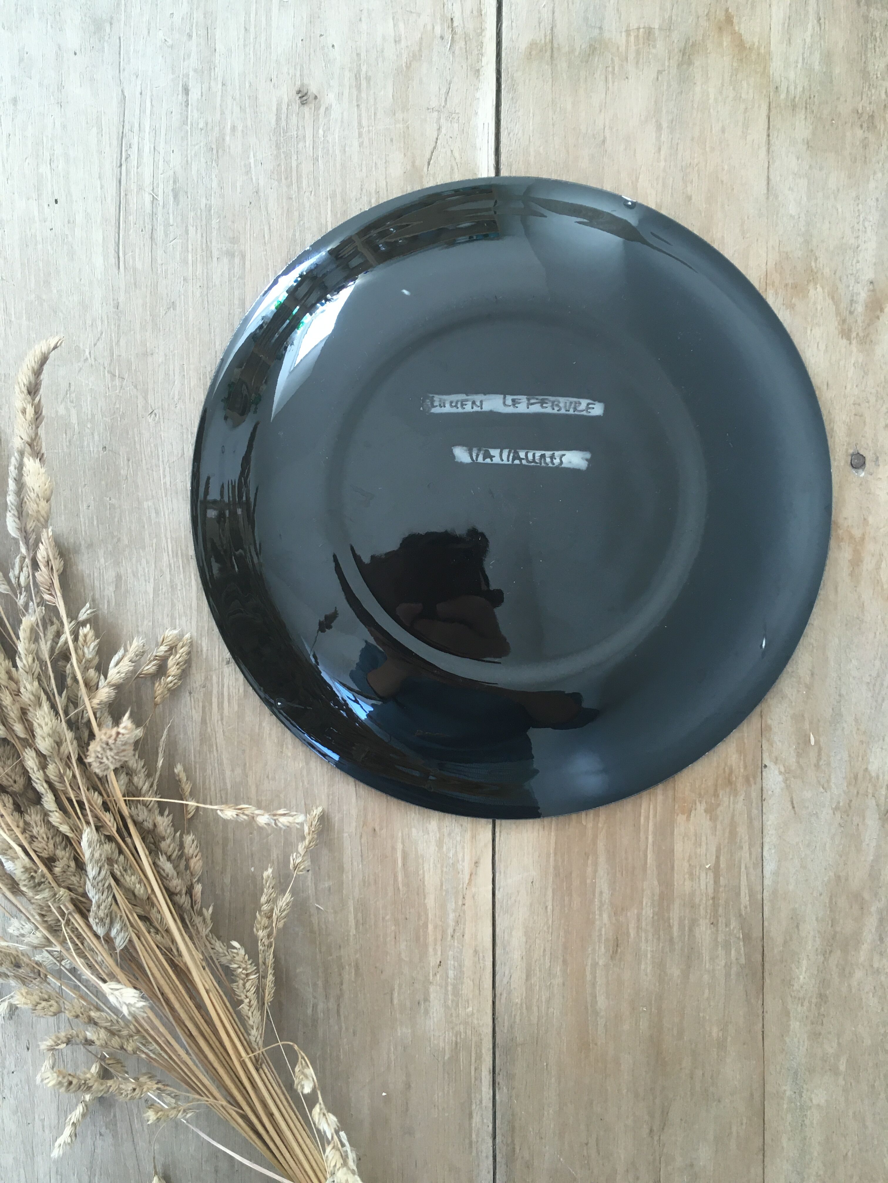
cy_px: 592
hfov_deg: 48.2
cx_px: 444
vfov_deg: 61.7
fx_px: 992
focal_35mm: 29
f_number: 2.2
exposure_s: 1/33
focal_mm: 4.15
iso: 40
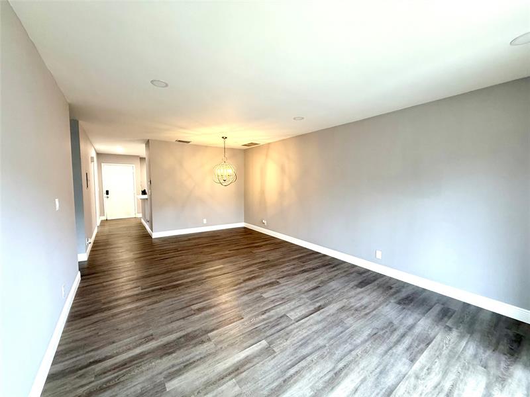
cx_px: 265
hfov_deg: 102.1
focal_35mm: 14
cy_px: 198
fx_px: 214
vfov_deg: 85.7
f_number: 2.2
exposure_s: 1/60
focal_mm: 2.22
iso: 200
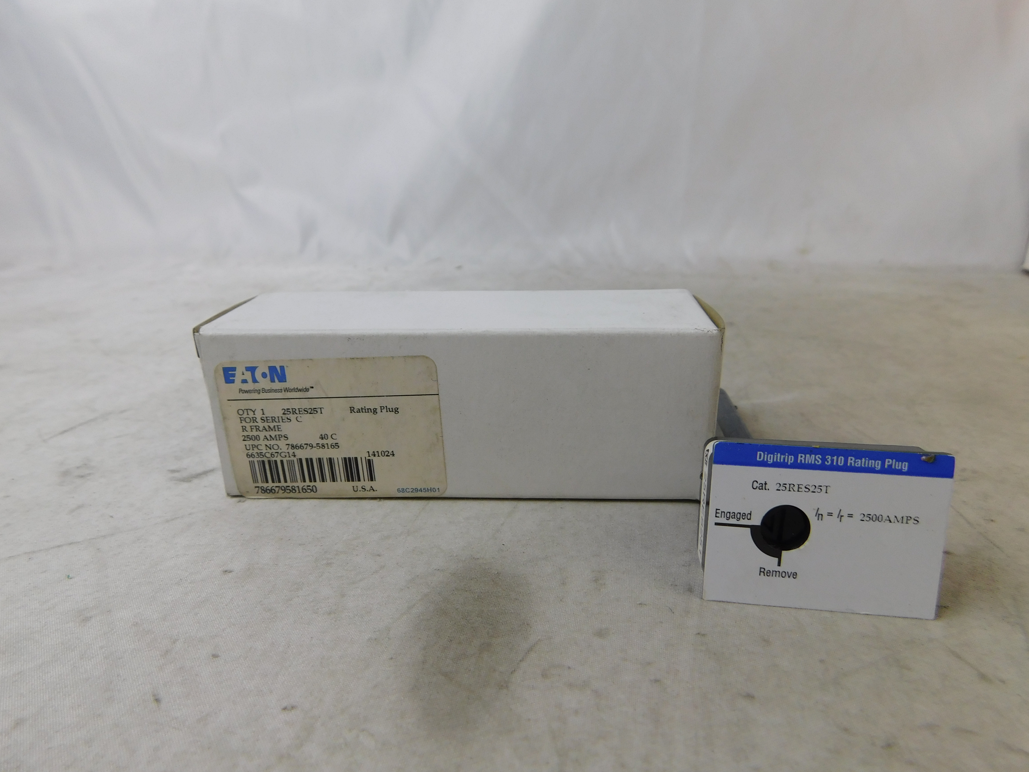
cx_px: 514
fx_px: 684
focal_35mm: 23
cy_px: 386
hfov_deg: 73.9
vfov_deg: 58.9
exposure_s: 1/60
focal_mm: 4
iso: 125
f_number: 3
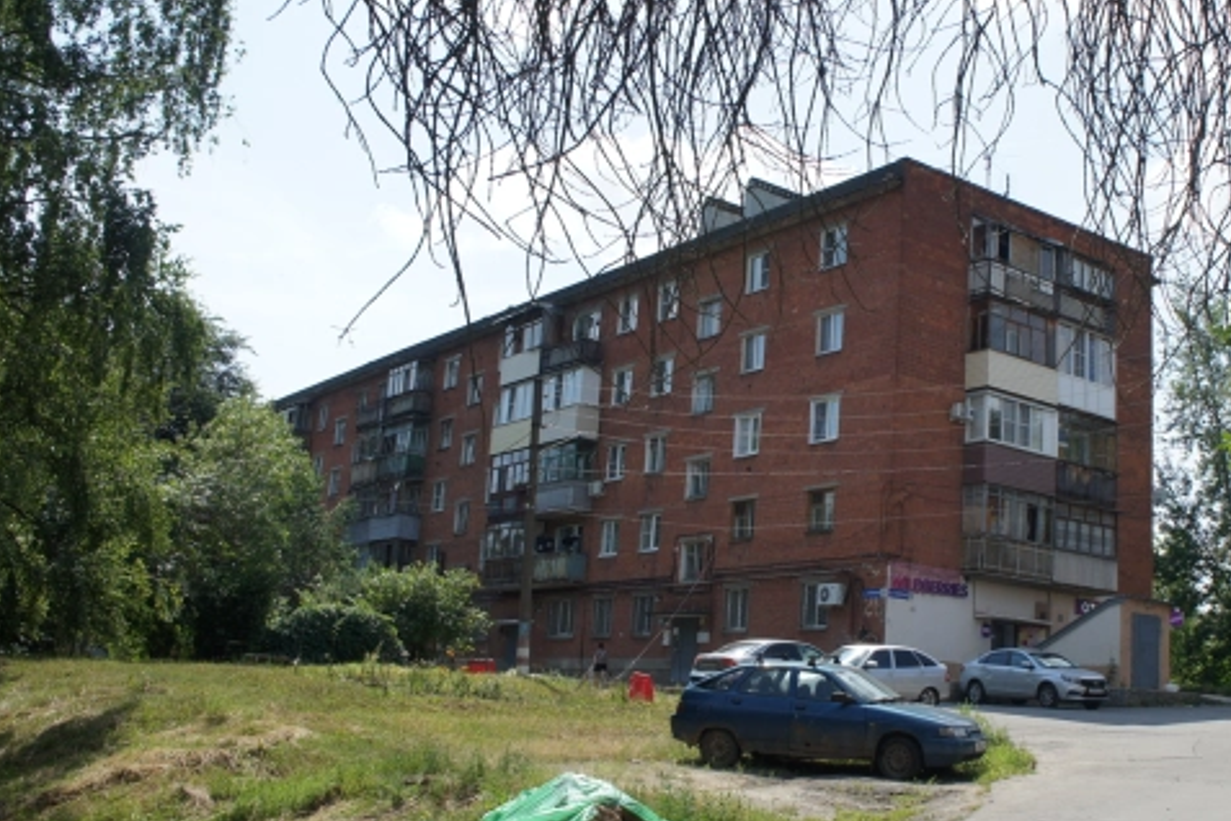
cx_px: 805
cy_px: 441
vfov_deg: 32.6
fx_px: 1402
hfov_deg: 46.8
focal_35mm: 41
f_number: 8
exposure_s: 1/500
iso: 200
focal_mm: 20
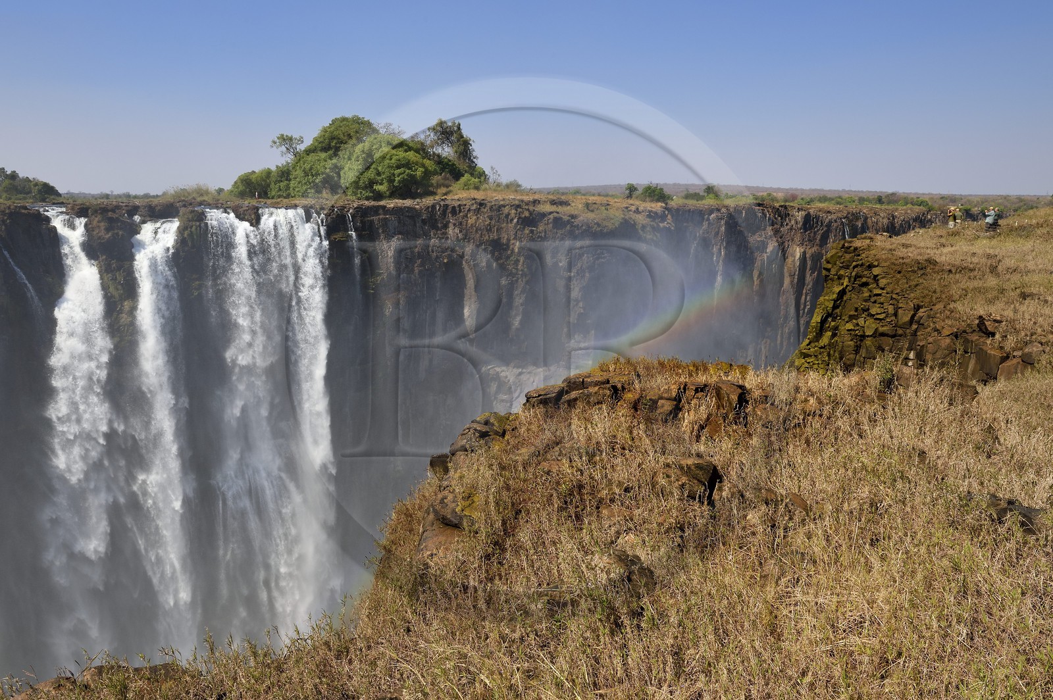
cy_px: 350
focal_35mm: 24
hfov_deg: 73.8
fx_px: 701
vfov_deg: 53.1
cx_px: 526
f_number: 11
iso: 200
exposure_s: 1/250
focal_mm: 24
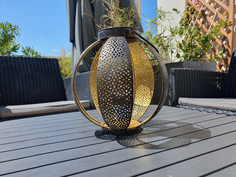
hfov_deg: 67.3
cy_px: 88
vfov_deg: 53.1
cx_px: 118
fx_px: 177
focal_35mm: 26
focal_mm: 4.32
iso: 50
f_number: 2.4
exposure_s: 1/840
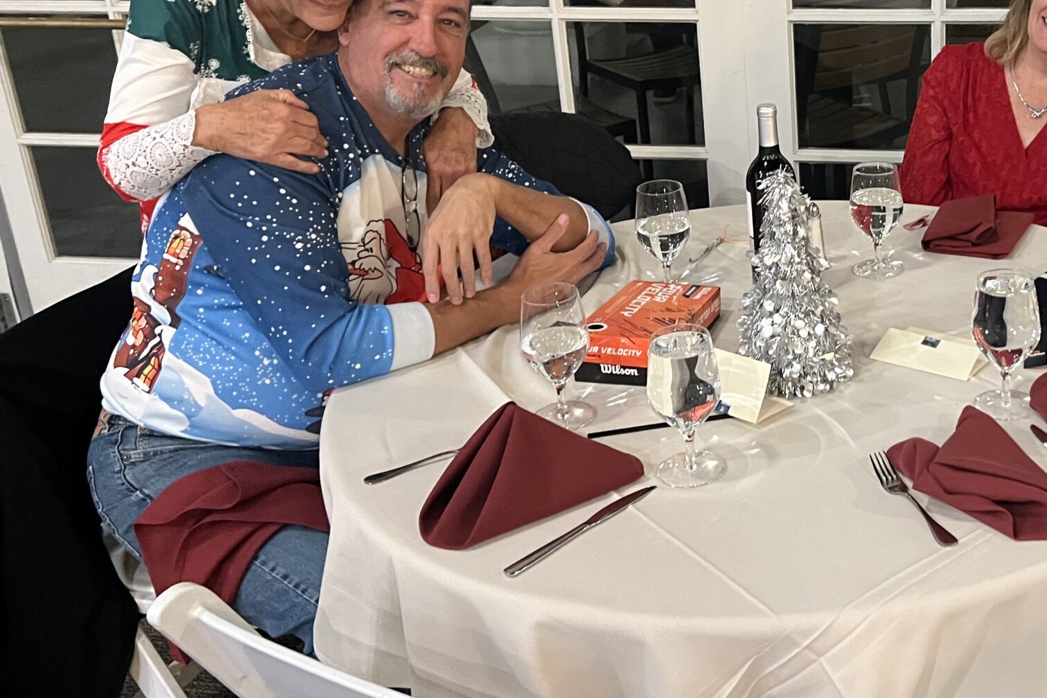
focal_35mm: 46
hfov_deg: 41.1
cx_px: 822
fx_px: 1338
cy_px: 204
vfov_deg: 28.9
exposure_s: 1/40
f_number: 1.5
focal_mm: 5.7
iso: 500
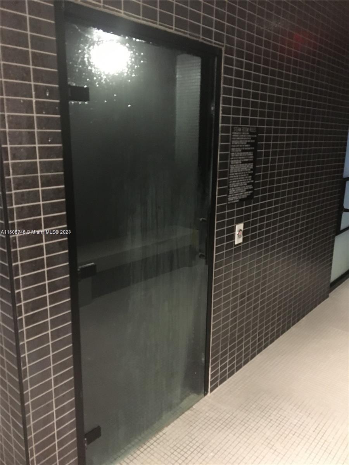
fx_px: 390
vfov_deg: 61.7
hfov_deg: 48.2
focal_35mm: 29
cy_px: 232
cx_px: 174
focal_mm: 4.15
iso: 250
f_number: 2.2
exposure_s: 1/17
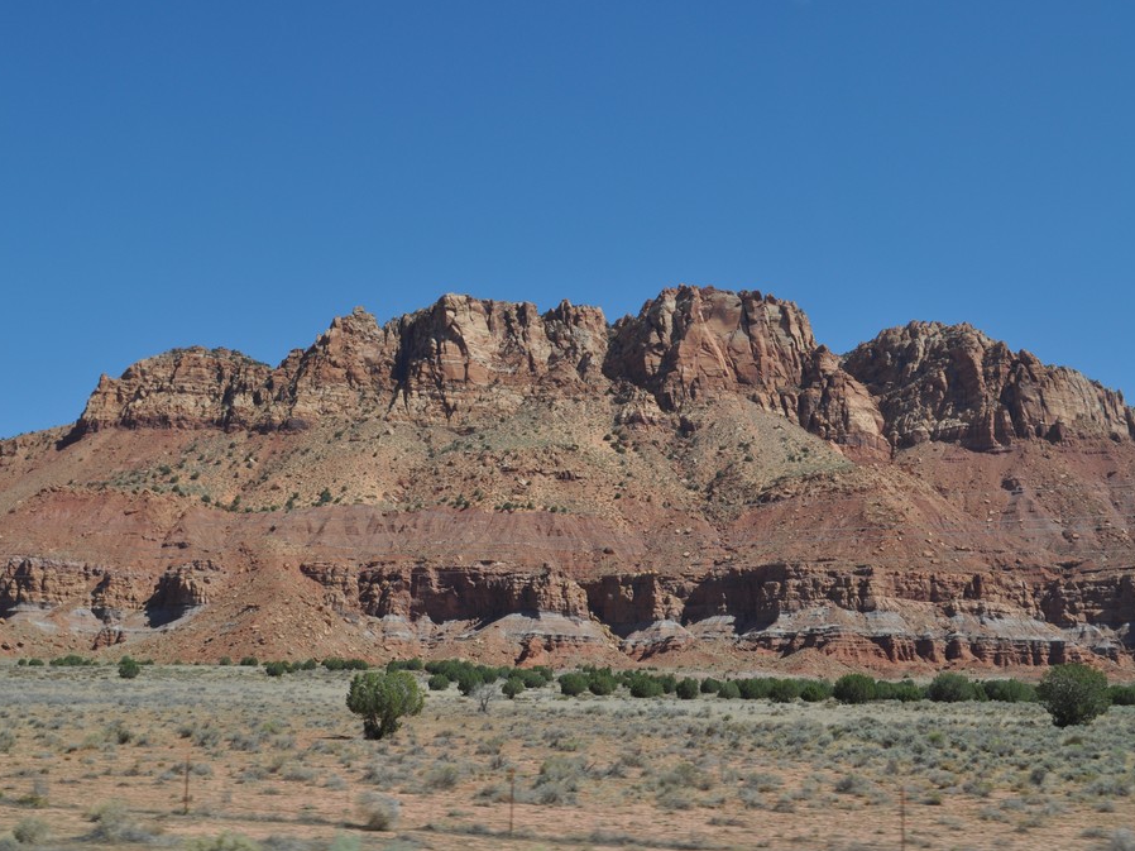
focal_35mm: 46
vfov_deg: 31.5
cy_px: 425
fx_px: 1508
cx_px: 494
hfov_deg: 41.2
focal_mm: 28
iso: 200
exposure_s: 1/320
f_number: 9
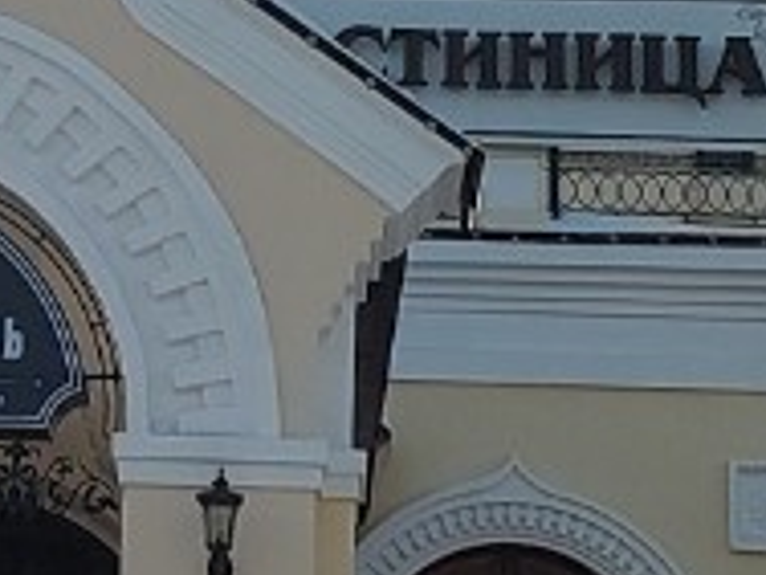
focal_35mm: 163
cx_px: 55
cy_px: -12
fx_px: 3607
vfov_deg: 9.0
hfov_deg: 12.0
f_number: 1.8
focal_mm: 5.06
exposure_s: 1/1111
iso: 25
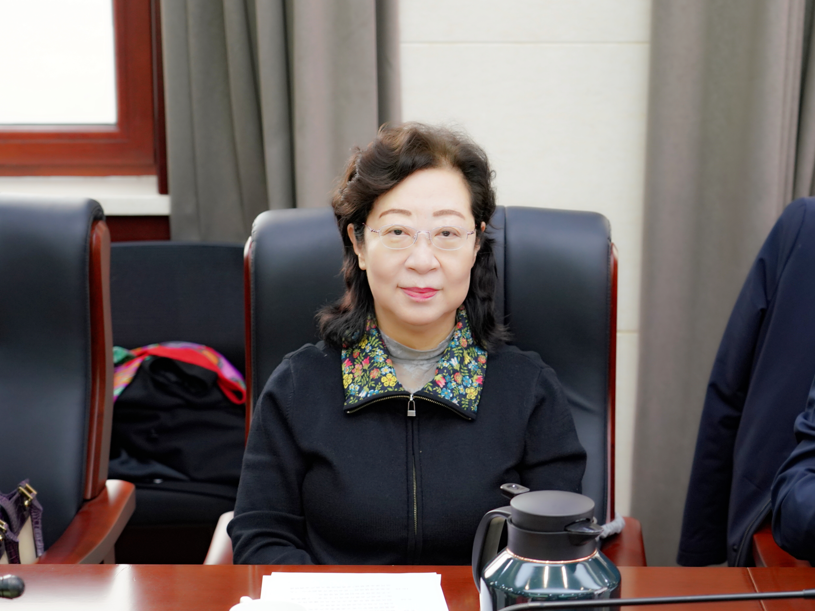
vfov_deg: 22.9
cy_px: 305
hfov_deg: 30.3
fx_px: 1507
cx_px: 418
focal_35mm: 64
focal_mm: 59
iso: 800
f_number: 4
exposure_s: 1/50
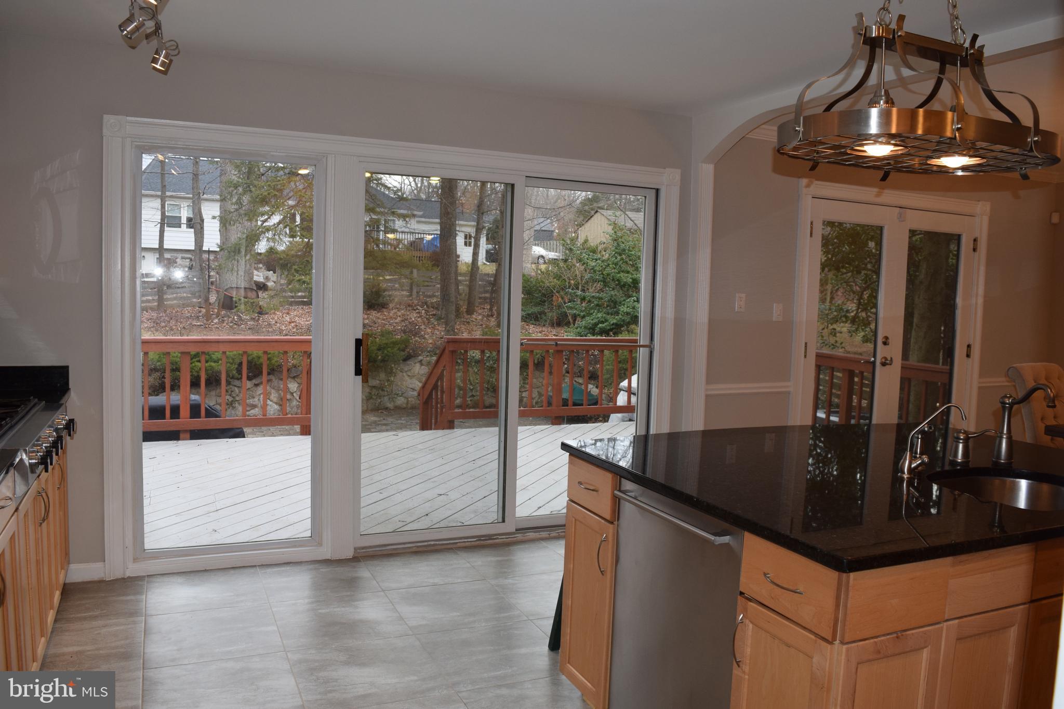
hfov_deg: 67.4
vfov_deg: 47.9
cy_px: 354
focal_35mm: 27
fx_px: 798
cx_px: 532
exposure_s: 1/125
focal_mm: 18
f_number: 5.6
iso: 560
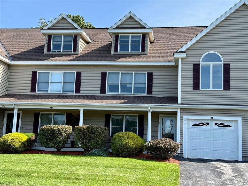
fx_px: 344
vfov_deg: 30.3
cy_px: 93
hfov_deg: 39.7
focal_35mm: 48
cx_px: 124
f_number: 1.78
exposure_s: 1/2146
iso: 100
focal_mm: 6.76
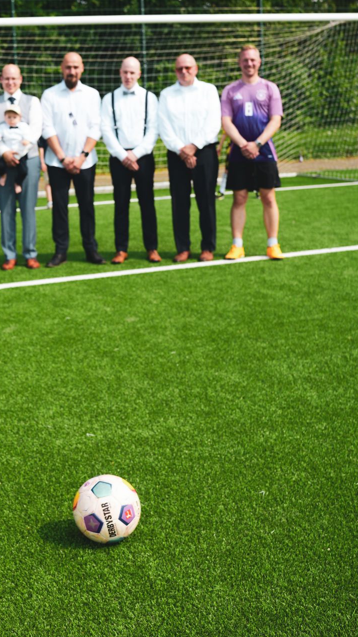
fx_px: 996
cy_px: 255
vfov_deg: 35.3
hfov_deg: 20.0
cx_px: 39
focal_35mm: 59
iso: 100
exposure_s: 1/640
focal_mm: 35
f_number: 4.5
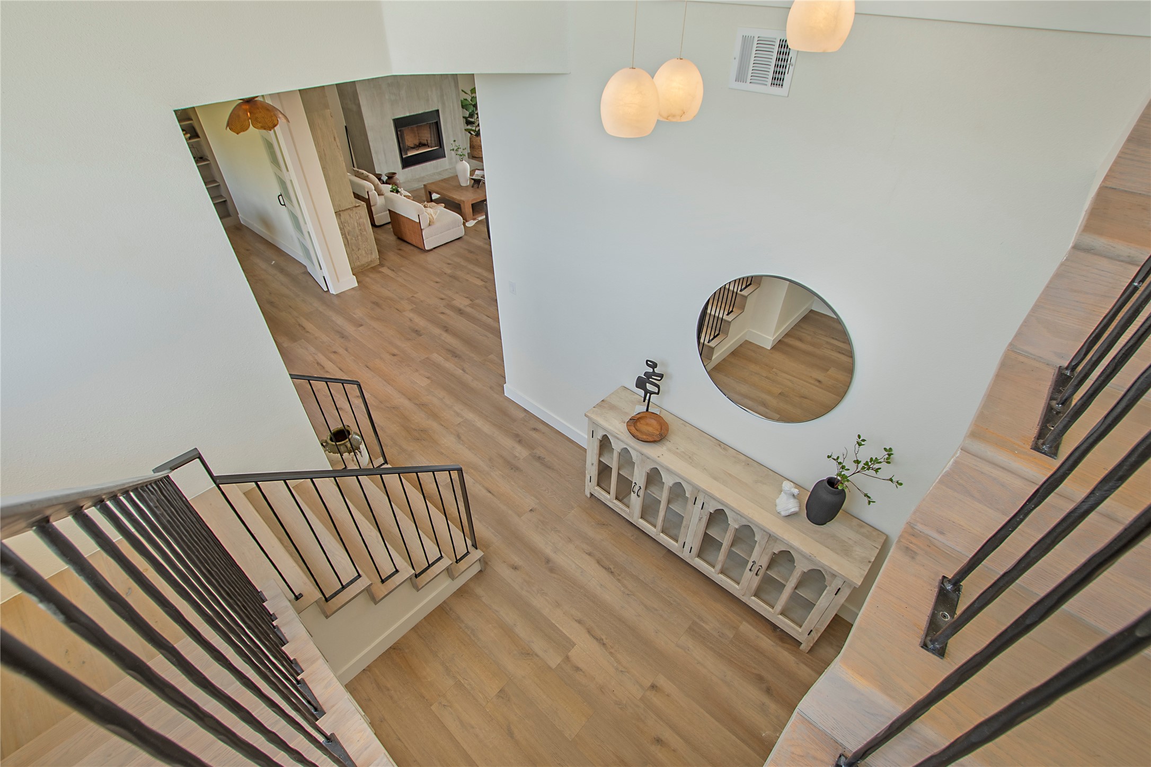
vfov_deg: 77.3
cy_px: 384
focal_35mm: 15
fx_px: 479
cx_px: 576
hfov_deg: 100.4
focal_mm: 10
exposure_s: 1/40
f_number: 8
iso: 100
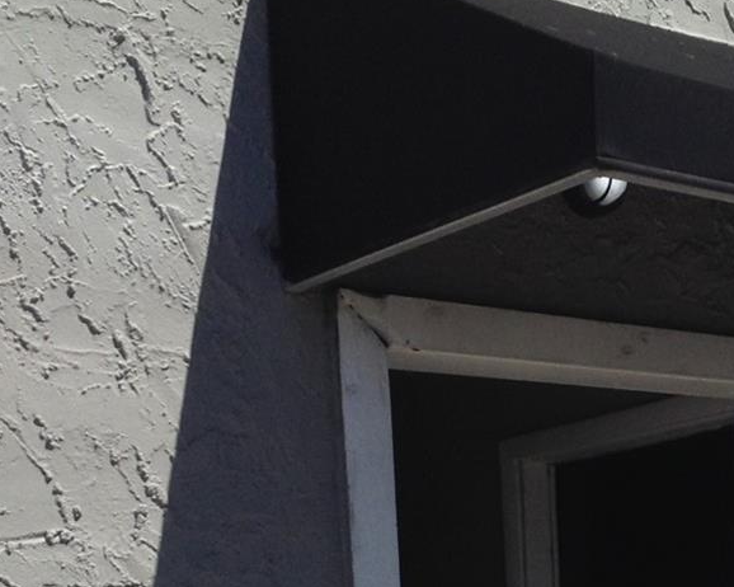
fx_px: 1933
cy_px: 700
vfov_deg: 16.6
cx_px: 768
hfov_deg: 20.7
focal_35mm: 89
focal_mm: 3.3
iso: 25
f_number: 2.4
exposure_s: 1/1812
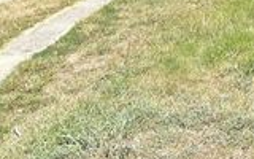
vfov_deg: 14.1
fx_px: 595
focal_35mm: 86
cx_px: 319
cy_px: -91
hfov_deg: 22.0
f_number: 1.6
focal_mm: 5.96
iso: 50
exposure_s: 1/2747
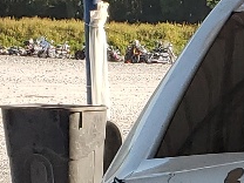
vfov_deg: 7.1
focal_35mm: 200
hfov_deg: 9.5
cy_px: 382
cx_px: 411
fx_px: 1410
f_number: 1.5
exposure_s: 1/2000
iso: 50
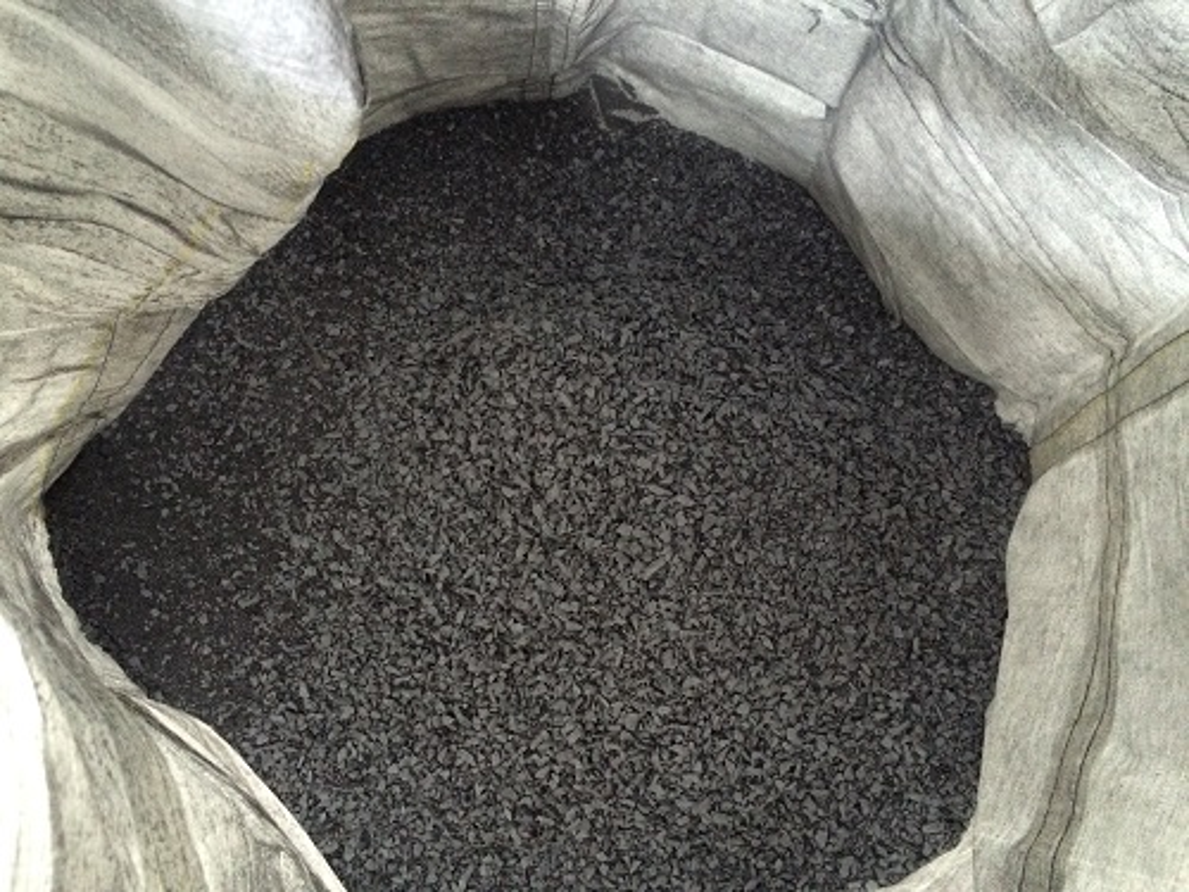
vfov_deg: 48.2
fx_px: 996
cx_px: 594
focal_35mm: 29
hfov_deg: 61.7
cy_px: 446
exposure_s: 1/15
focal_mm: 4.15
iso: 320
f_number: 2.2
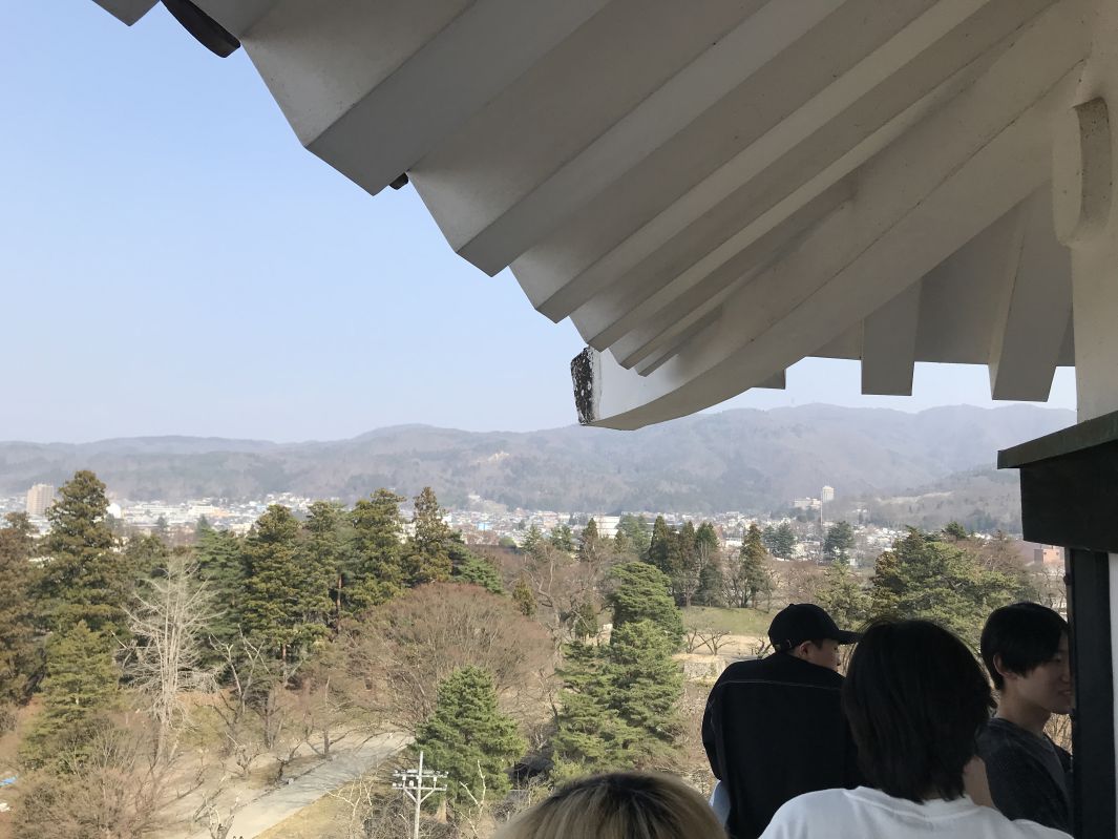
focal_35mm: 28
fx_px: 904
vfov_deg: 49.8
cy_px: 420
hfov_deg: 63.4
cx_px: 559
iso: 20
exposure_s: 1/1953
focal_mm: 3.99
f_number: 1.8
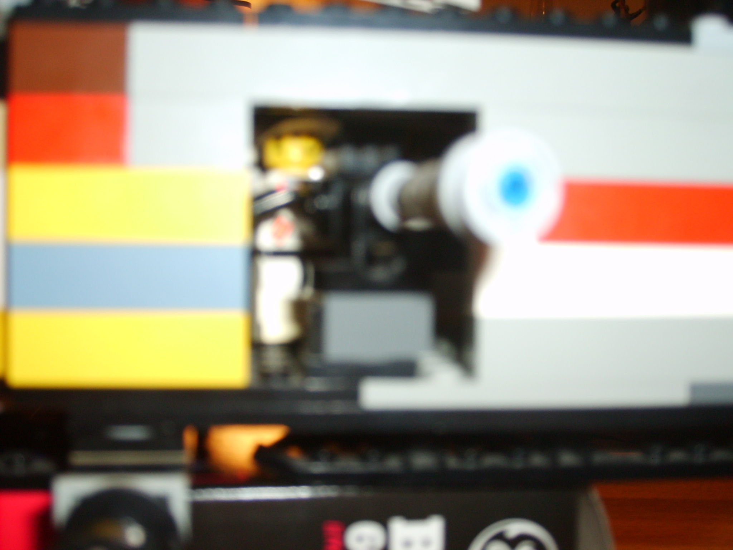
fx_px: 911
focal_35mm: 43
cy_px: 275
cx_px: 366
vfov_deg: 33.6
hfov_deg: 43.9
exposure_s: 1/45
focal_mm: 7.2
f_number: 3
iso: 100
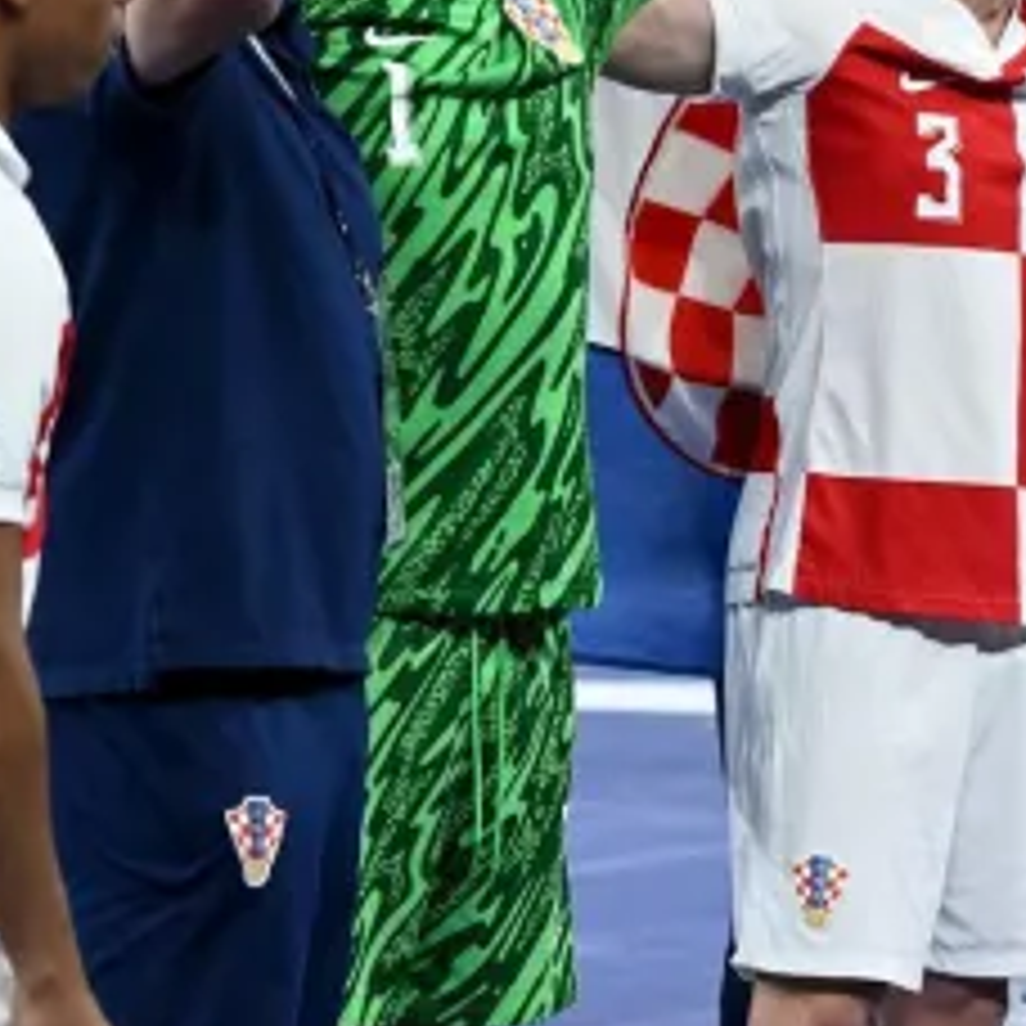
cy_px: 112
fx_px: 9557
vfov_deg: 6.1
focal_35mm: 285
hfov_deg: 6.1
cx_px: 436
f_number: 4
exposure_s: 1/3200
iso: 4000
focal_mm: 101
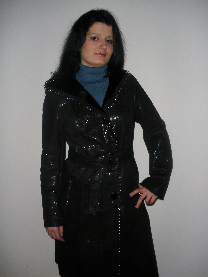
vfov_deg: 51.4
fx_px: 288
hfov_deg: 39.7
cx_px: 104
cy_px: 138
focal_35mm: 36
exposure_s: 1/60
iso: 64
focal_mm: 6.3
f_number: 3.5
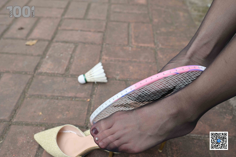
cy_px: 78
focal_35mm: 35
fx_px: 229
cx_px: 118
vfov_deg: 37.9
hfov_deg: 54.4
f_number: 5.6
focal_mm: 35
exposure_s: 1/320
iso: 200
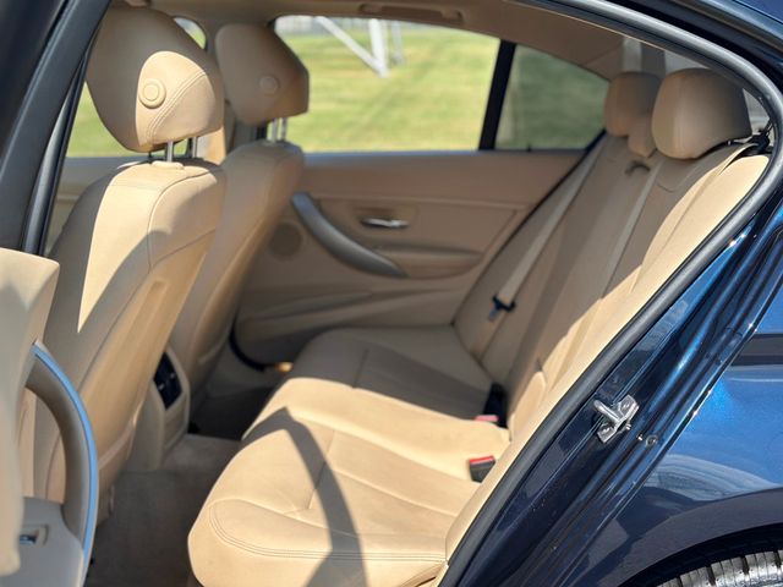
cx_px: 392
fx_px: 1086
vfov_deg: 30.3
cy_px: 294
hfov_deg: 39.7
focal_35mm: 48
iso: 100
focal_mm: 6.86
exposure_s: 1/3731
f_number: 1.78
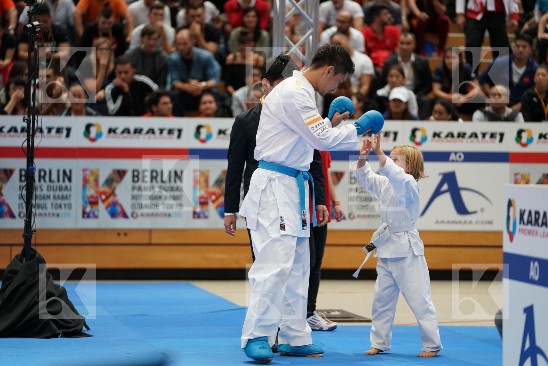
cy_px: 183
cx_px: 274
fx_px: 2177
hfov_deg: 14.3
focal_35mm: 143
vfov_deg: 9.6
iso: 2500
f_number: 2.8
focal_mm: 143
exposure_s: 1/800
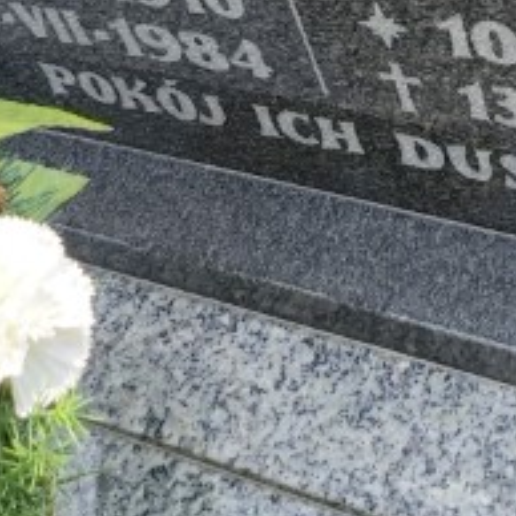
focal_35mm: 76
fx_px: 1282
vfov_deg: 21.2
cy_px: -106
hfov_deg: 22.6
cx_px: 375
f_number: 1.7
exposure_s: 1/313
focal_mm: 3.92
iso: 64
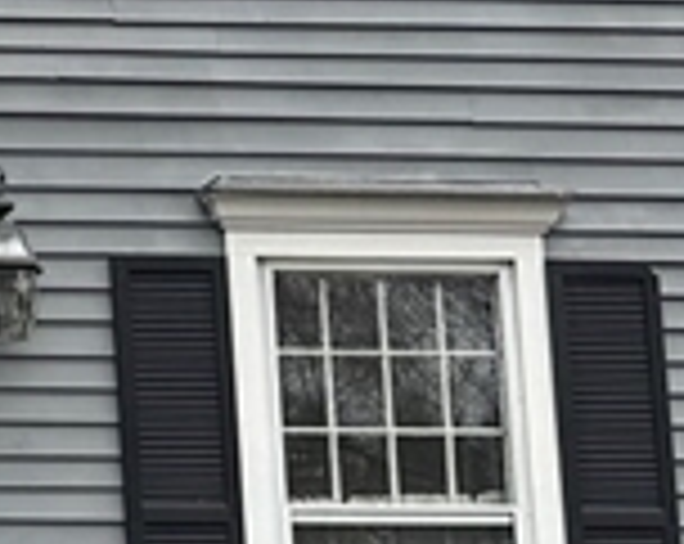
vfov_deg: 9.7
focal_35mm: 158
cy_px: 256
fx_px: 3192
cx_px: -738
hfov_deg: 11.0
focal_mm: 6.86
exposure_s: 1/265
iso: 80
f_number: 1.78
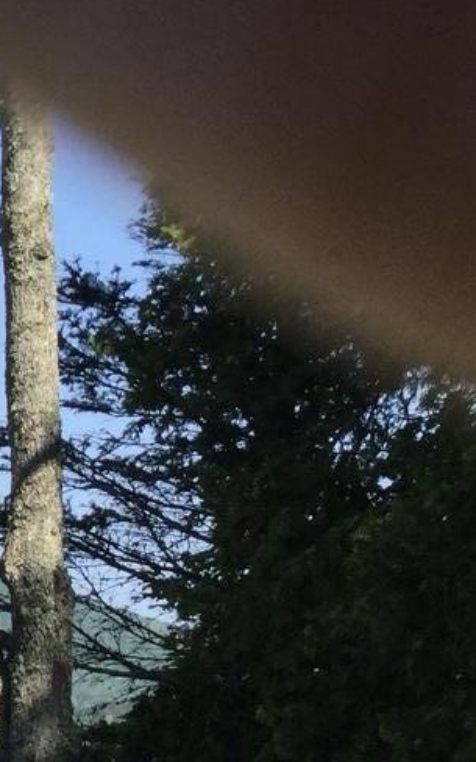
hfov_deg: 10.5
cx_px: -595
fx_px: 2283
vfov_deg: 18.1
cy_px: 895
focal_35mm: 110
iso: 25
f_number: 2.4
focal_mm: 3.3
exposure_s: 1/916
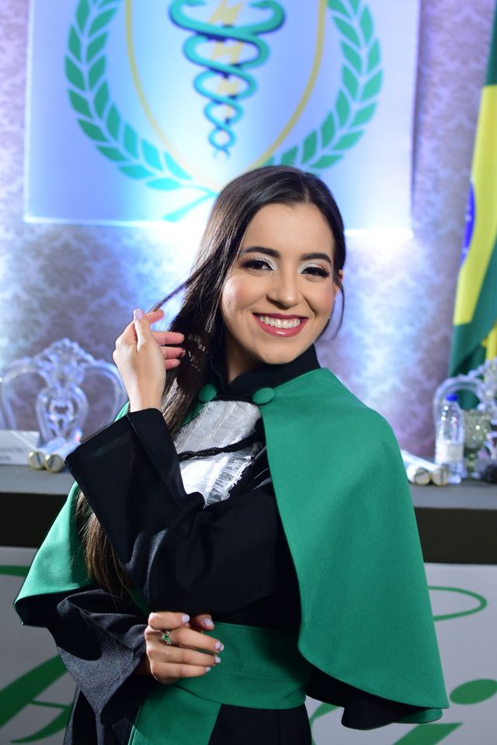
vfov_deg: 37.9
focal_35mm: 52
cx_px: 248
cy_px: 372
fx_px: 1087
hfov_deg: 25.8
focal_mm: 35
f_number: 4
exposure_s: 1/125
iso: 1000
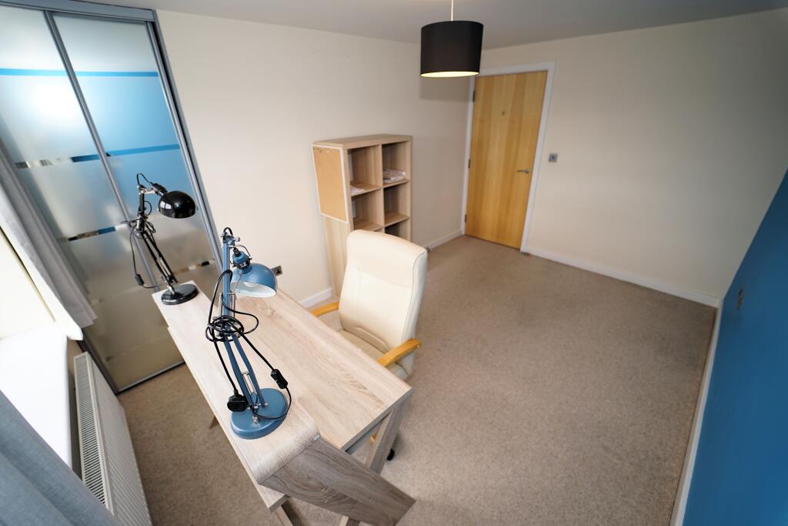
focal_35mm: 14
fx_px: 306
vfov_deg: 81.2
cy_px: 263
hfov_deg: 104.2
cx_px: 394
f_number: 2.8
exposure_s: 1/60
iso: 100
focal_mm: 14
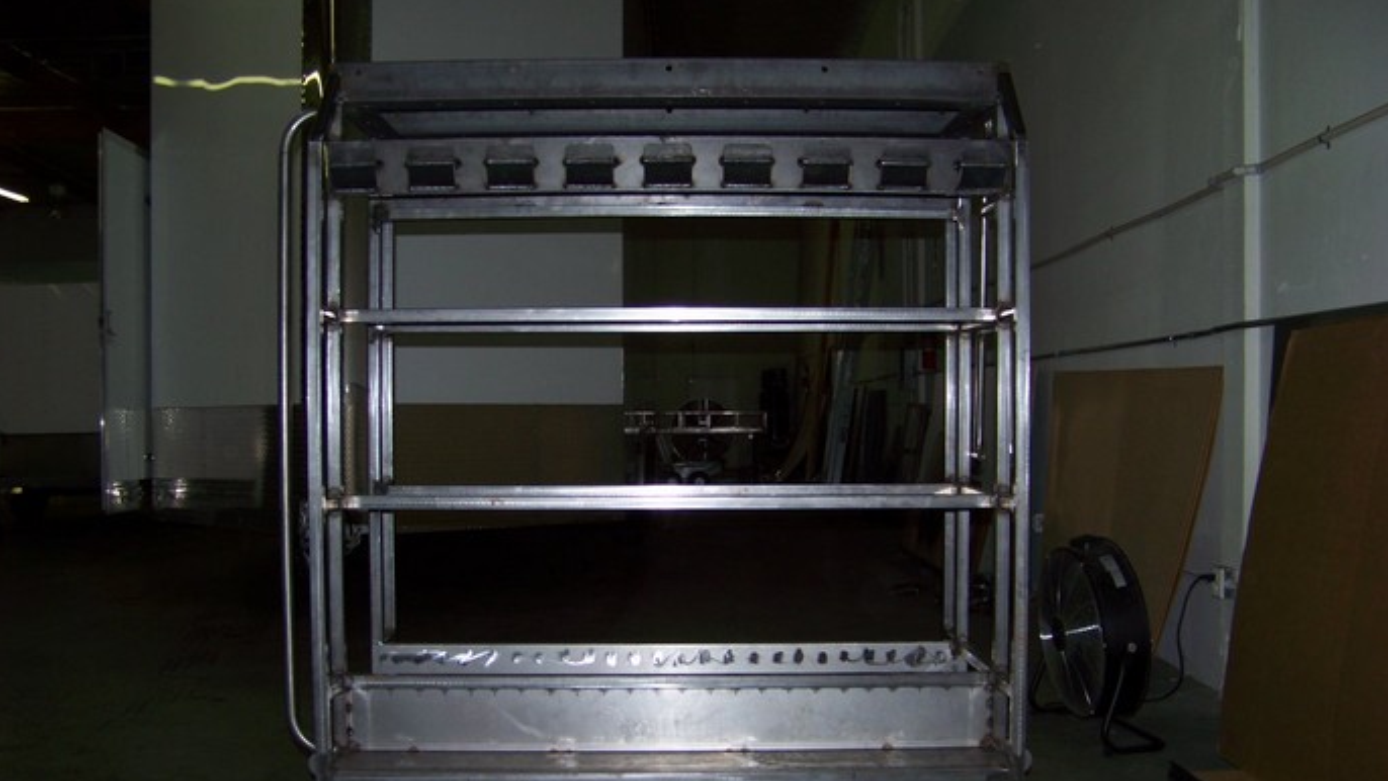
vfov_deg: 29.6
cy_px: 491
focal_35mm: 40
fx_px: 1472
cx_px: 688
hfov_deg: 50.5
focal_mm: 5.85
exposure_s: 1/125
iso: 64
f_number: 2.8
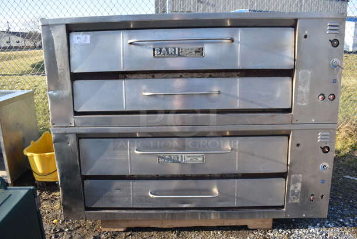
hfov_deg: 67.3
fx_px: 268
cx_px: 178
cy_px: 120
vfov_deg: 48.0
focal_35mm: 27
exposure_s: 1/200
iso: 200
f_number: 6.3
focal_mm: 18
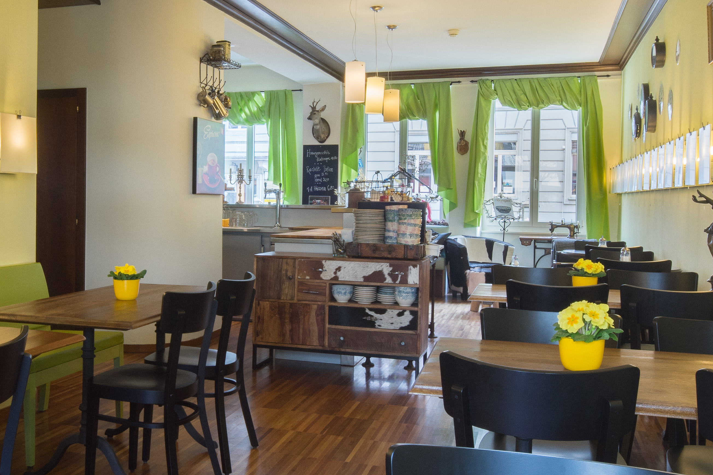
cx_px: 247
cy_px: 453
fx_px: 772
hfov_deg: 48.8
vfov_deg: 32.0
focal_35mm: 39
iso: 100
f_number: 16
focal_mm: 17
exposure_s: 1/1.67
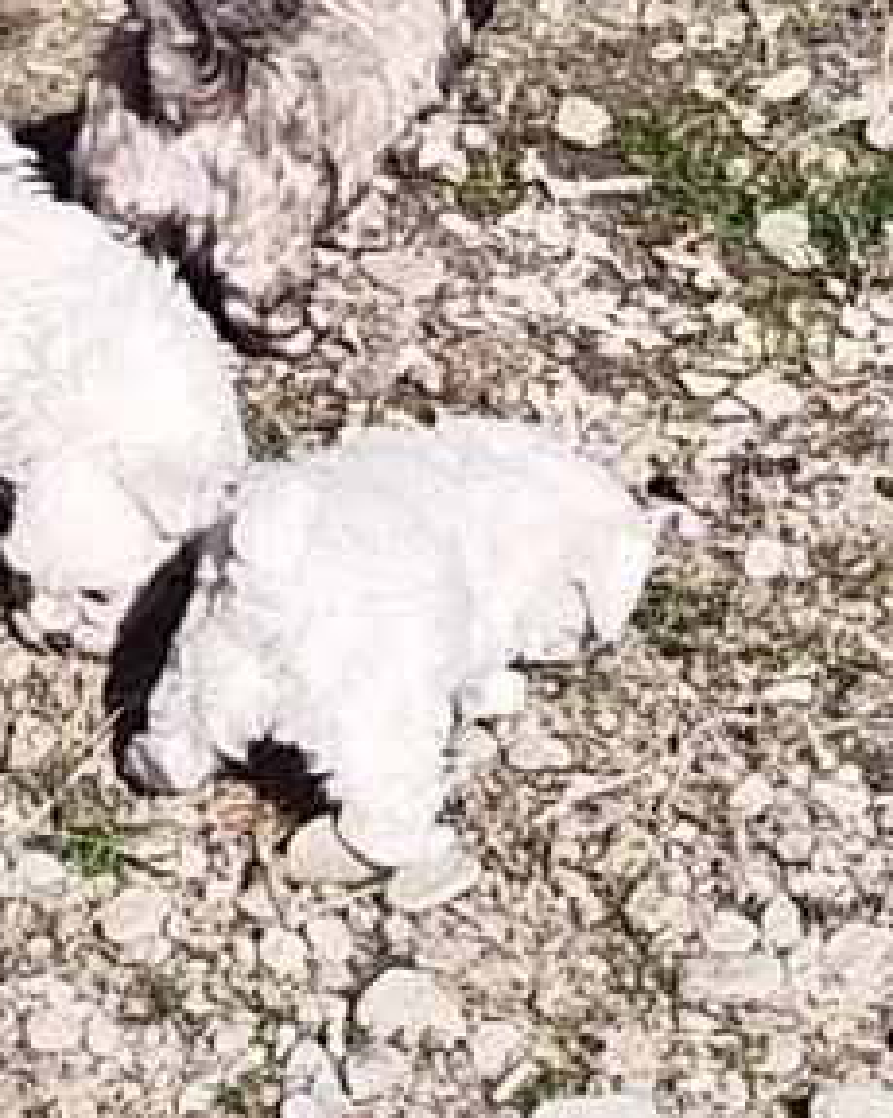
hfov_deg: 8.0
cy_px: 493
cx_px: 396
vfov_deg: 10.0
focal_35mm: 194
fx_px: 6416
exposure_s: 1/1295
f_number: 1.9
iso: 100
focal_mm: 4.95
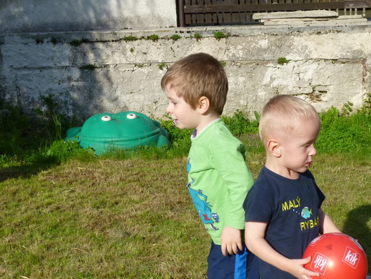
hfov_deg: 31.7
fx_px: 643
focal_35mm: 60
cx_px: 267
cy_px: 204
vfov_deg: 24.2
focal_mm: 6.9
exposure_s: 1/800
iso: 100
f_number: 3.7
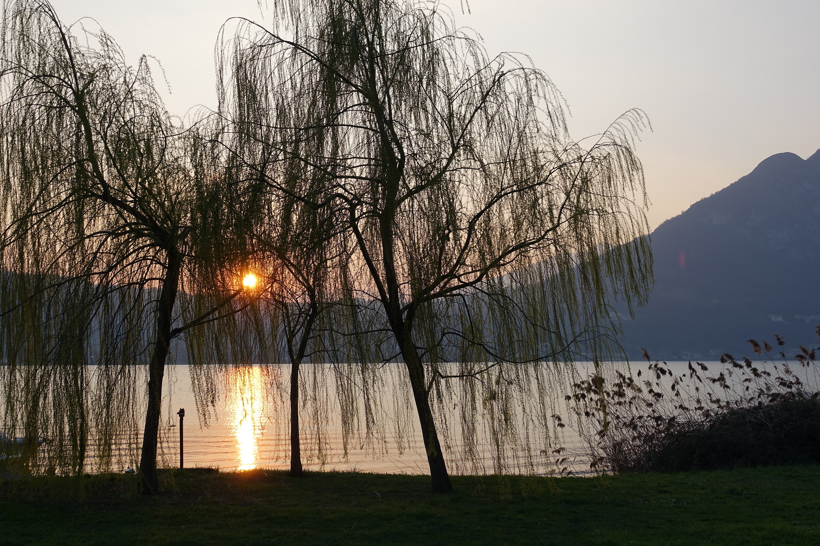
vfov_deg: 29.2
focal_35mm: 46
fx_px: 1048
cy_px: 273
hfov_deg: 42.7
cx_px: 410
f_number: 4
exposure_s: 1/250
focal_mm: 16.92
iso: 100
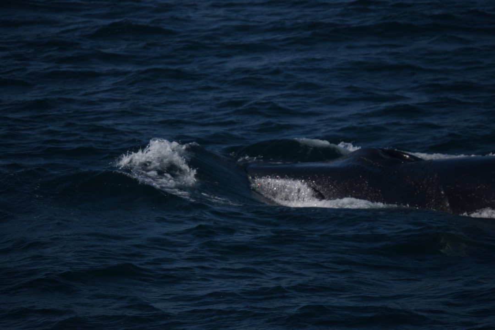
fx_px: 4125
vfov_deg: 4.6
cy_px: 165
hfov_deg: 6.9
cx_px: 248
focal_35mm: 300
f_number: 5.6
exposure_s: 1/4000
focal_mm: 200
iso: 200
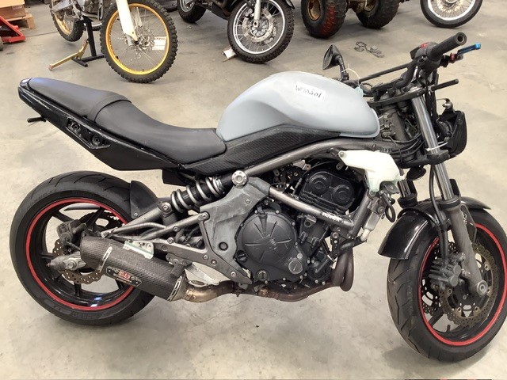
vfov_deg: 45.4
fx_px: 454
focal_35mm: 31
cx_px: 254
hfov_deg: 58.4
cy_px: 190
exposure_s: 1/50
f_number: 2.4
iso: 80
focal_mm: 3.3
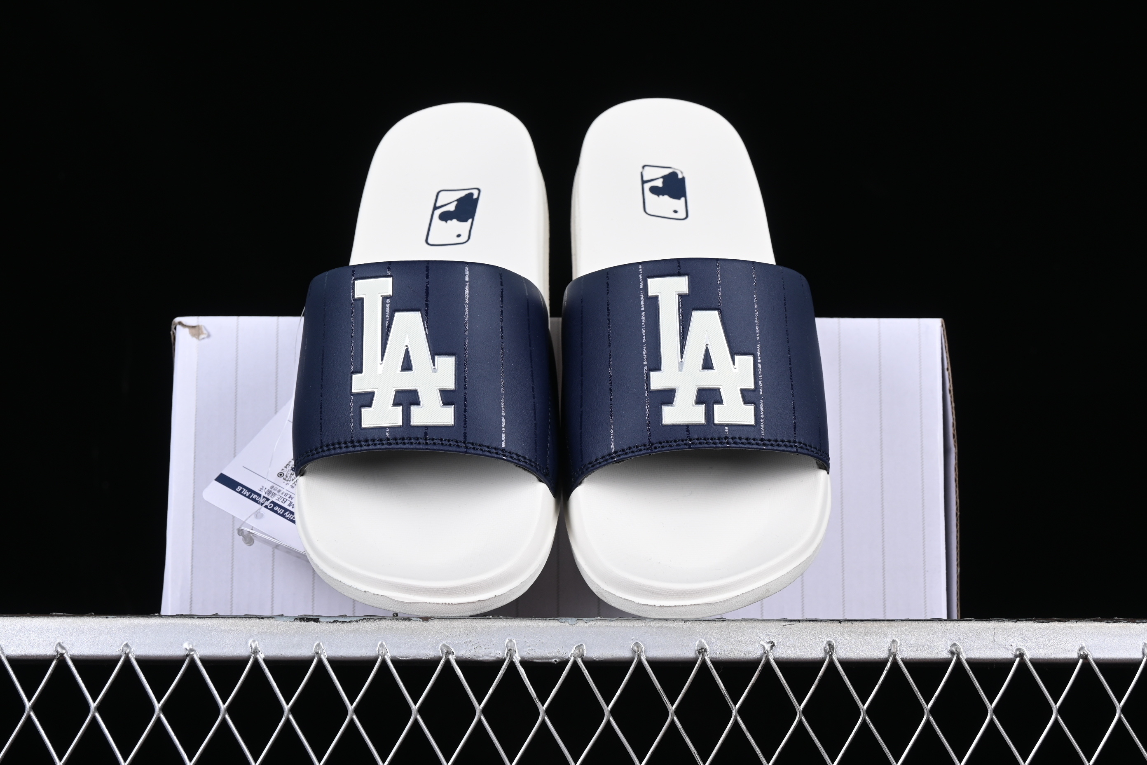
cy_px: 382
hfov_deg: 28.1
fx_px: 2294
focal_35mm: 72
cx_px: 574
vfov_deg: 18.9
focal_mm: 48
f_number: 8
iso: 160
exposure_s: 1/80
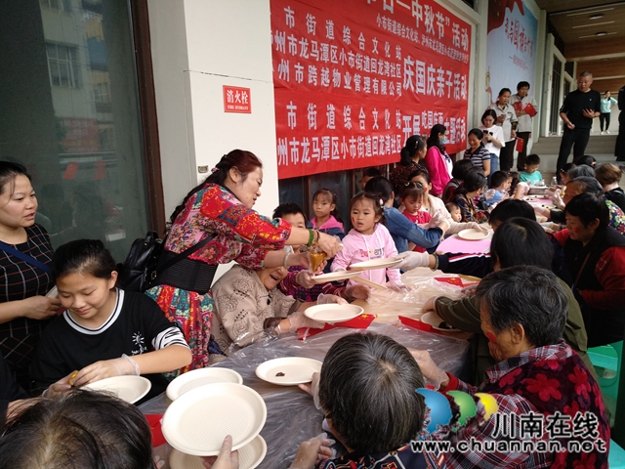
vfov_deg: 61.1
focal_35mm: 22
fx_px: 397
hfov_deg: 76.4
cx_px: 312
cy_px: 234
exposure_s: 1/100
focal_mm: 3.81
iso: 200
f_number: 2.2
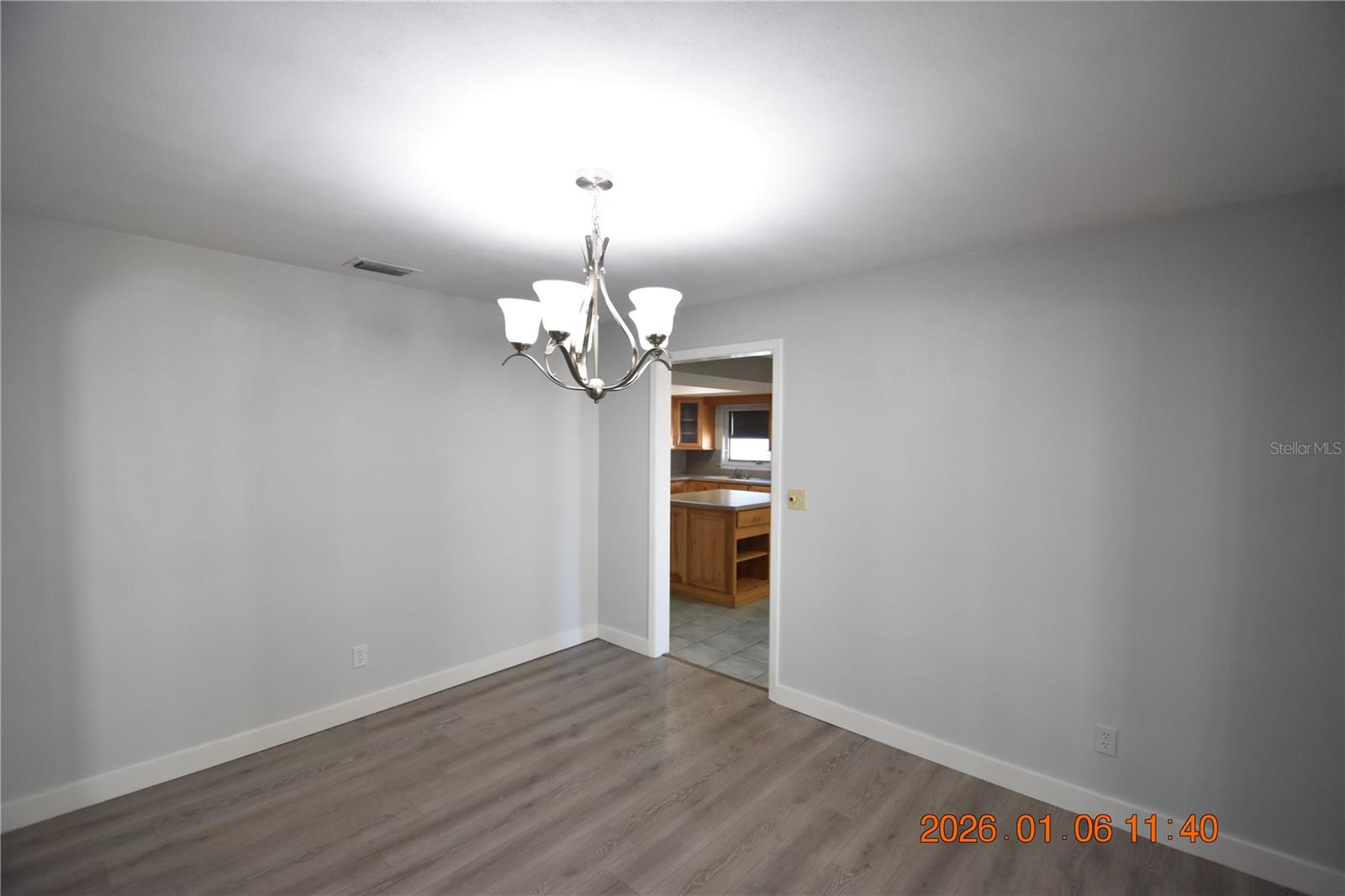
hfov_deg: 100.4
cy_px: 448
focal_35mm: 15
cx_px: 672
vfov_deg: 77.3
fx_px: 560
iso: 800
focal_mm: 10
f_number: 3.5
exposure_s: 1/125
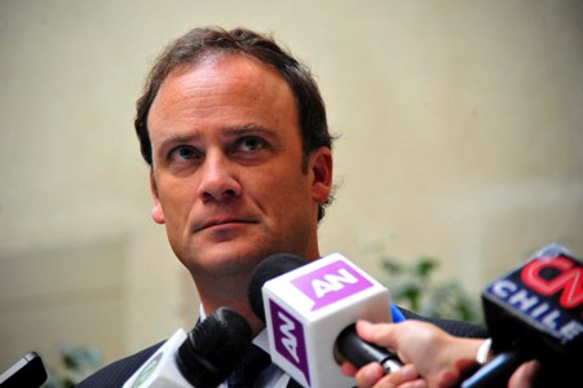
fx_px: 3236
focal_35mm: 200
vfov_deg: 6.9
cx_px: 292
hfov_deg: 10.3
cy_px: 194
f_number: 6.3
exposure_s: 1/80
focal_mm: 200
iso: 3200
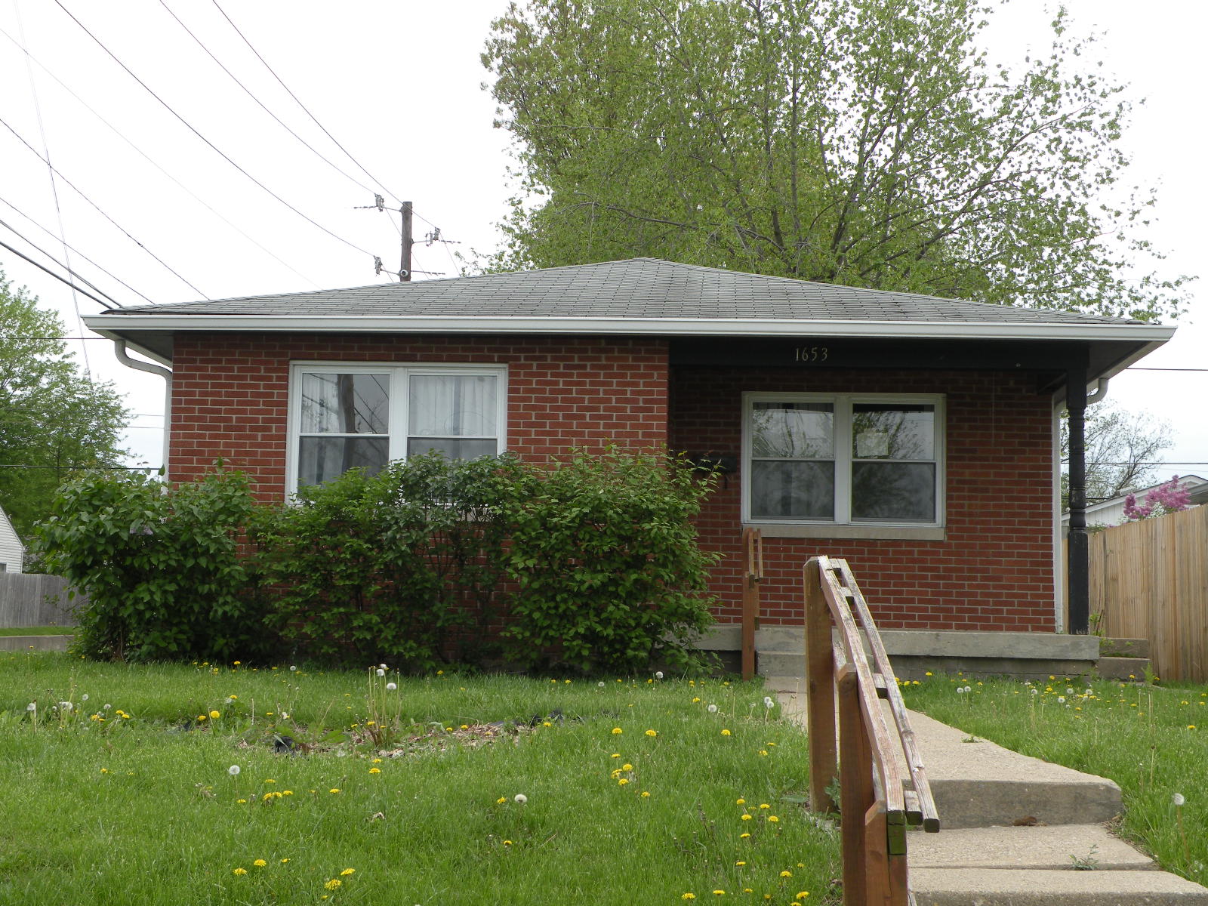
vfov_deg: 26.1
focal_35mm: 56
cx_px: 604
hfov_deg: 34.3
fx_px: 1954
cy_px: 453
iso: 64
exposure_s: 1/182
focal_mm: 9.8
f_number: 5
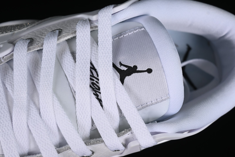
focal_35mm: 75
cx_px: 118
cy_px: 78
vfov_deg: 18.2
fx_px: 489
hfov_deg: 27.0
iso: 160
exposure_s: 1/80
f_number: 8
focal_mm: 50
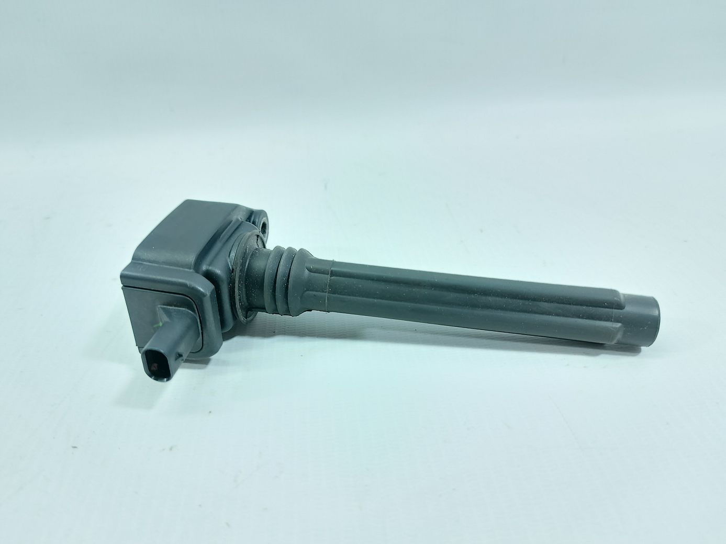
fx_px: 503
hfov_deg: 71.6
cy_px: 272
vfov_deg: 56.8
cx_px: 363
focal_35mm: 24
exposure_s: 1/50
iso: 160
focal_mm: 5.23
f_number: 1.8
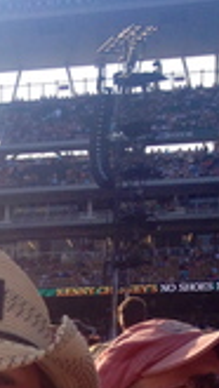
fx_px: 1144
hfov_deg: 10.5
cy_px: 543
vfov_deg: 17.7
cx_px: -127
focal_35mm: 111
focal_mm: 4.28
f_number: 2.4
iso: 50
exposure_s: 1/836
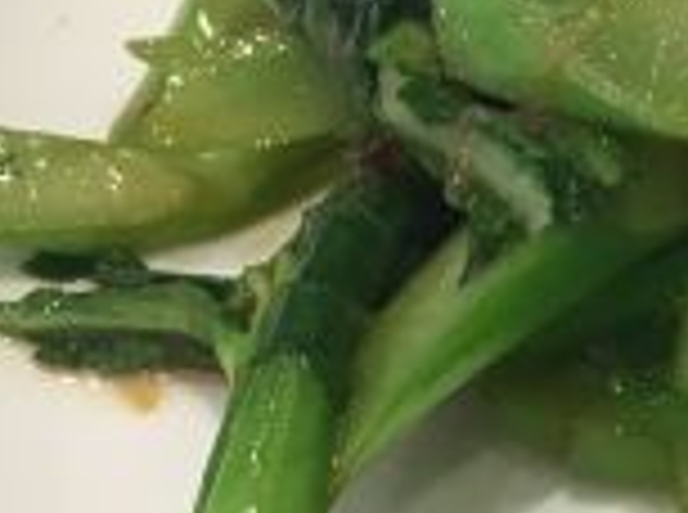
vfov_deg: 11.1
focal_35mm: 133
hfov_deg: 13.3
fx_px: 2637
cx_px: 1255
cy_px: 362
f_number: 2.2
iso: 64
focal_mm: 4.15
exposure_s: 1/30
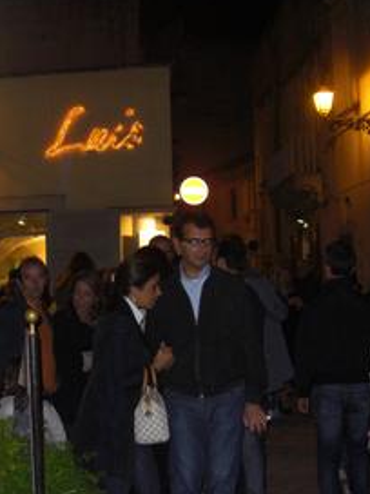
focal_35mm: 67
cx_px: 92
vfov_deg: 28.8
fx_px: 955
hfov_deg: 21.7
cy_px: 325
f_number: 2.7
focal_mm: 6.2
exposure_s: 1/60
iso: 200
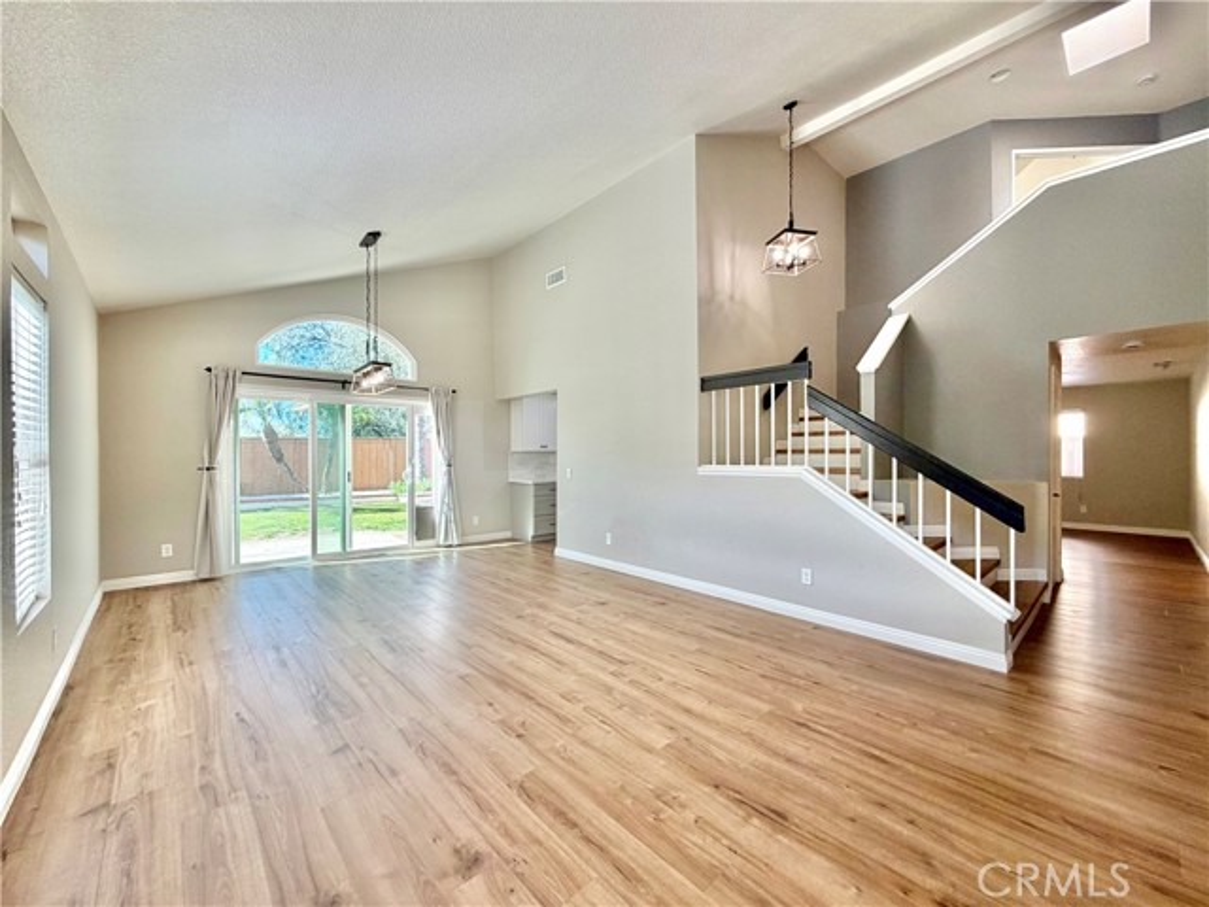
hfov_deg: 102.1
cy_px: 454
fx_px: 489
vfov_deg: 85.7
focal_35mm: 14
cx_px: 604
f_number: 2.2
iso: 64
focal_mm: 2.22
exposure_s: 1/120
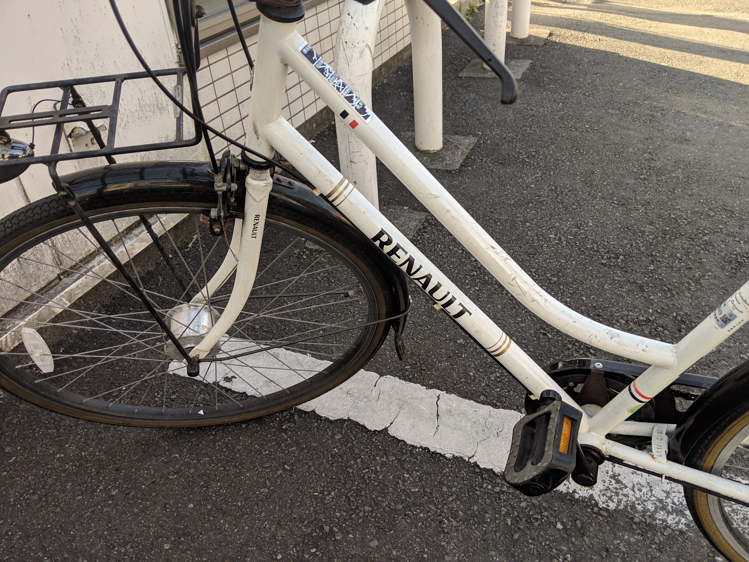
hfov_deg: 65.3
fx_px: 584
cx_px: 374
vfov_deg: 51.4
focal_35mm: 27
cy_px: 281
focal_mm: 4.44
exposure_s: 1/398
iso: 55
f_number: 1.8
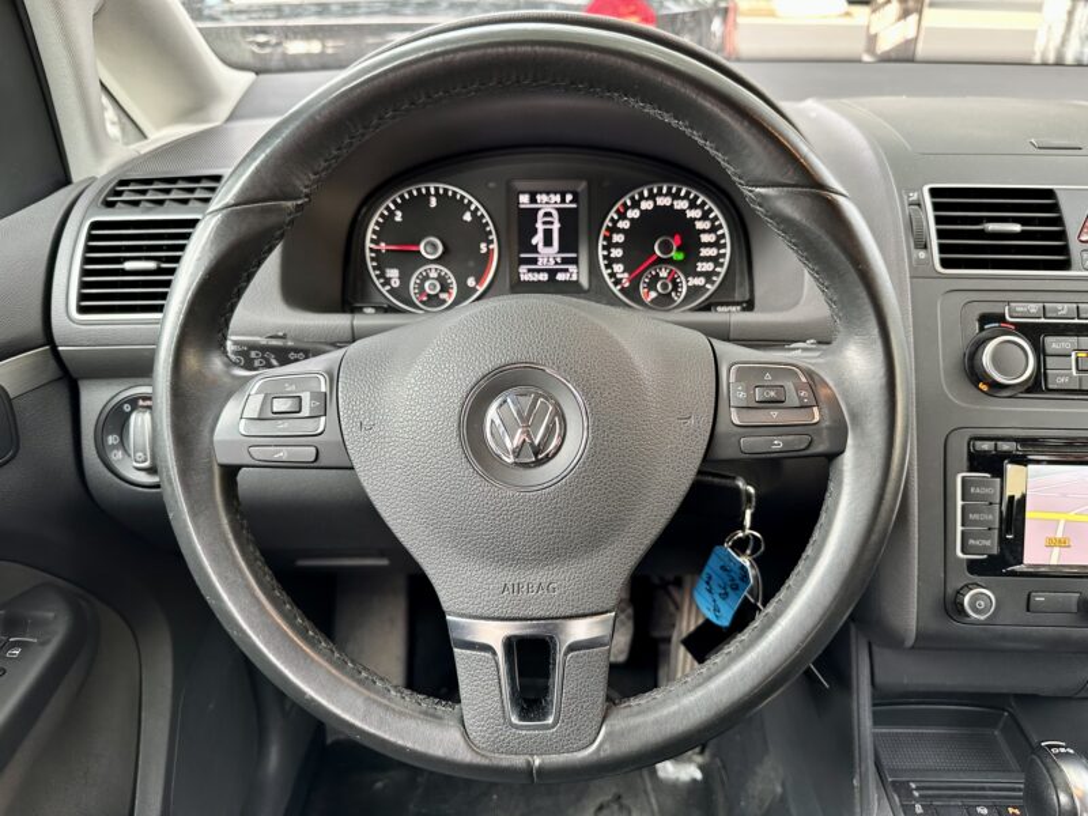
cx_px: 544
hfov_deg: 71.6
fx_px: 754
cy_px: 408
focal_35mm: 24
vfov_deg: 56.8
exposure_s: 1/75
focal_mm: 6.86
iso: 200
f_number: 1.78
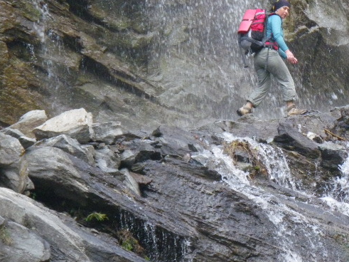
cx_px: 288
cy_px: 142
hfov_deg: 9.9
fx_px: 2016
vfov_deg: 7.4
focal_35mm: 200
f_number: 5.2
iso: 400
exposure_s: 1/160
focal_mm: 20.6
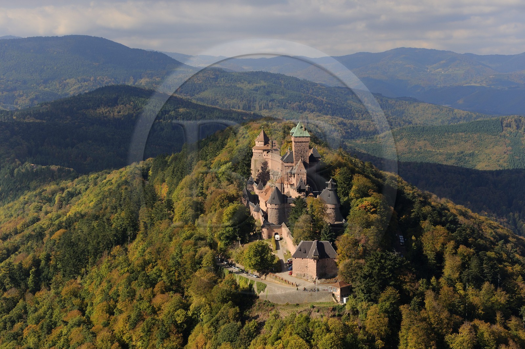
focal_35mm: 58
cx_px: 262
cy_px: 174
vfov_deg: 23.3
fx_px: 845
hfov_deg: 34.5
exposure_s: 1/800
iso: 200
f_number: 5
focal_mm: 58
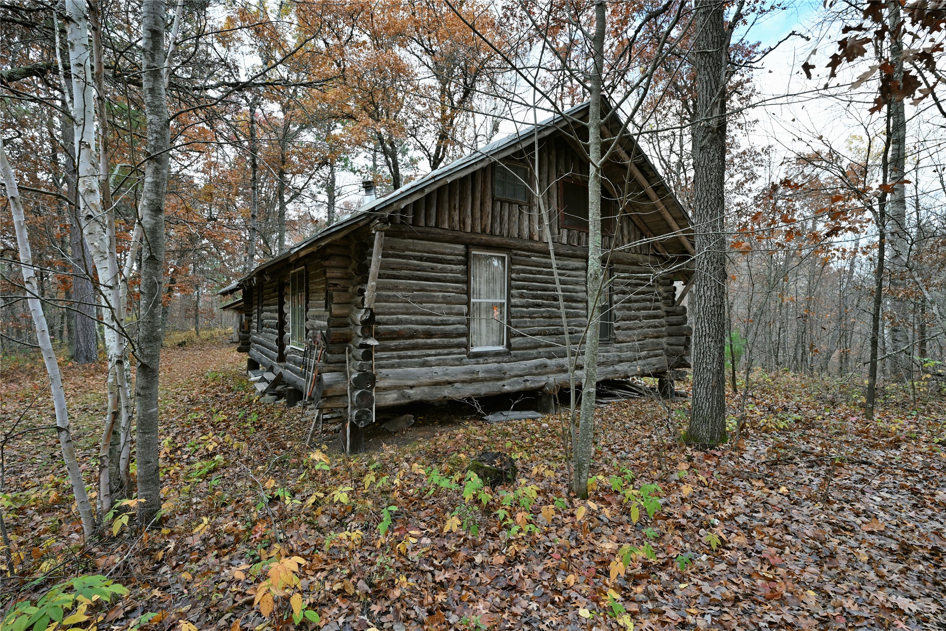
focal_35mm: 16
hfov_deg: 95.0
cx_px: 473
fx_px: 434
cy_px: 316
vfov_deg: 72.1
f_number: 5.6
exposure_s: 1/125
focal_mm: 16.5
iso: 200
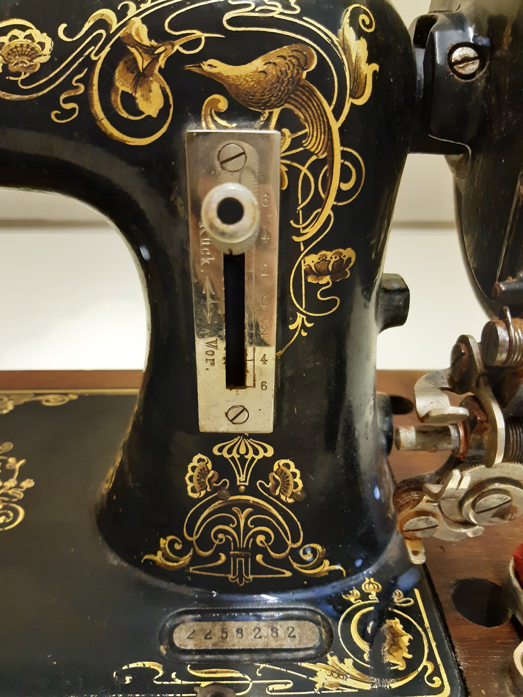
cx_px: 262
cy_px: 348
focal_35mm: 26
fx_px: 524
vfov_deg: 67.3
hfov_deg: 53.1
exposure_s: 1/50
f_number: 1.7
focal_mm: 3.92
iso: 320
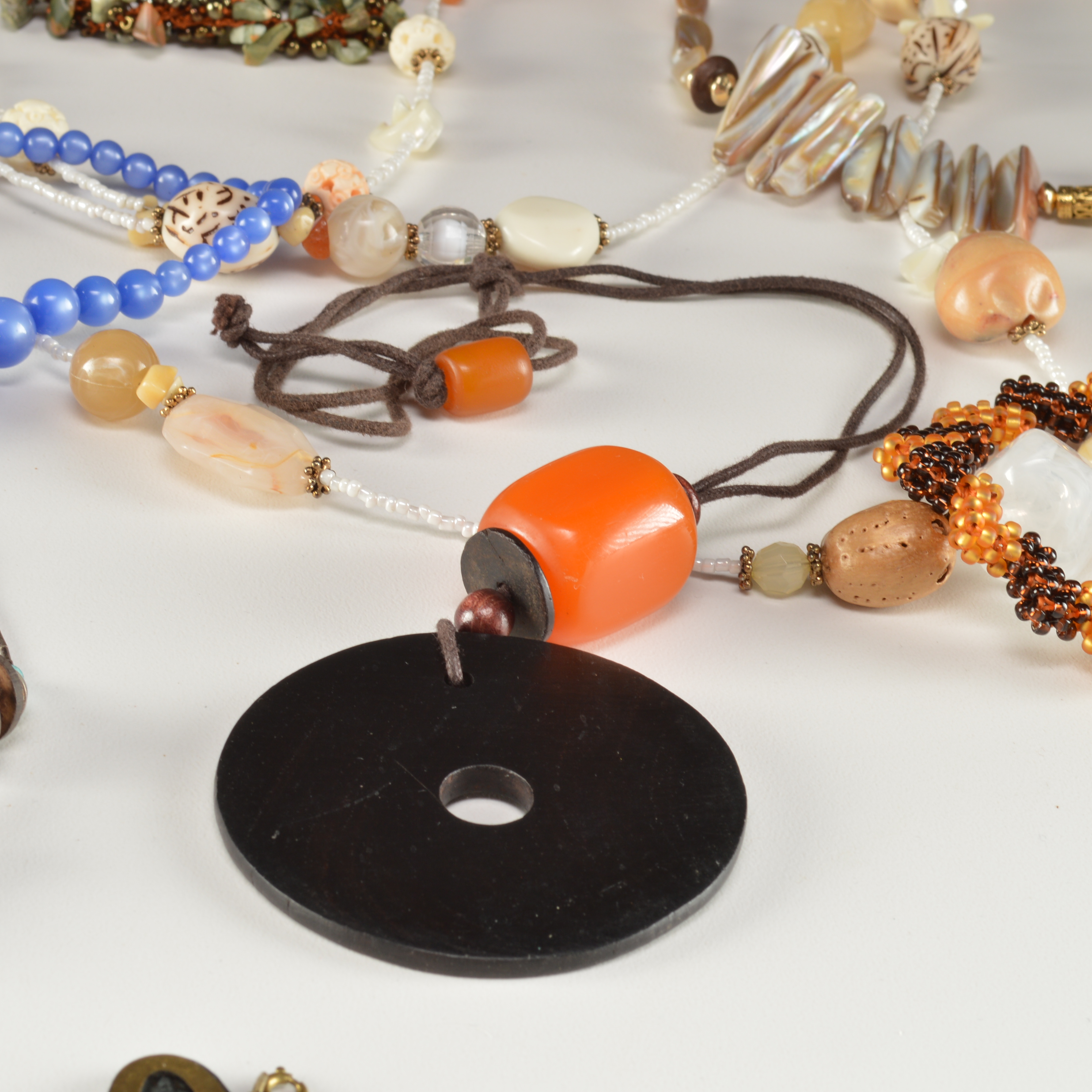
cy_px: 545
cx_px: 556
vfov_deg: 17.4
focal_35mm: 100
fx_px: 3569
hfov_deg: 17.4
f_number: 14
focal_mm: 52
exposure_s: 1/100
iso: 100
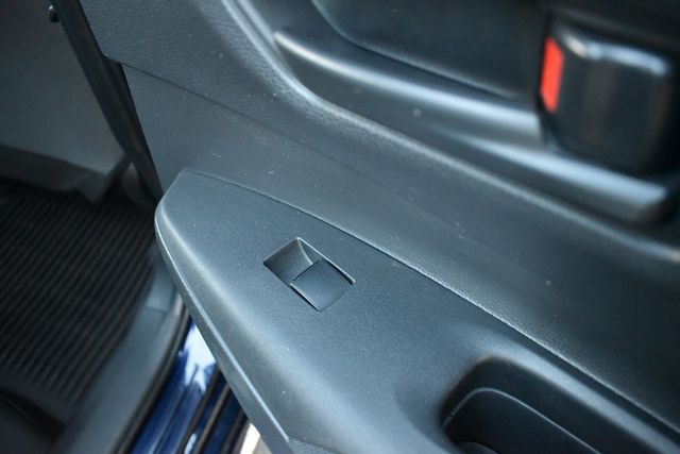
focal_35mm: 27
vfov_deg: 48.0
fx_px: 510
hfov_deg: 67.4
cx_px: 340
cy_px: 227
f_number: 3.5
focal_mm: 18
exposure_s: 1/125
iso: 4000
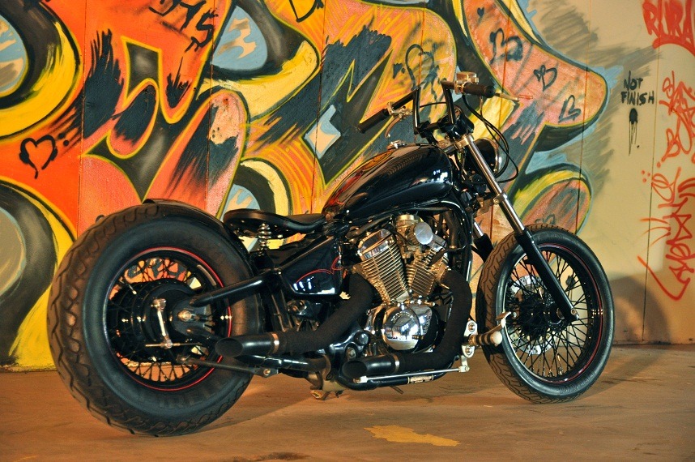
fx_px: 1157
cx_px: 348
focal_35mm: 60
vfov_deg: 22.6
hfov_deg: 33.4
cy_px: 231
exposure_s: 1/5
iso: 800
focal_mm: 40
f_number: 2.8
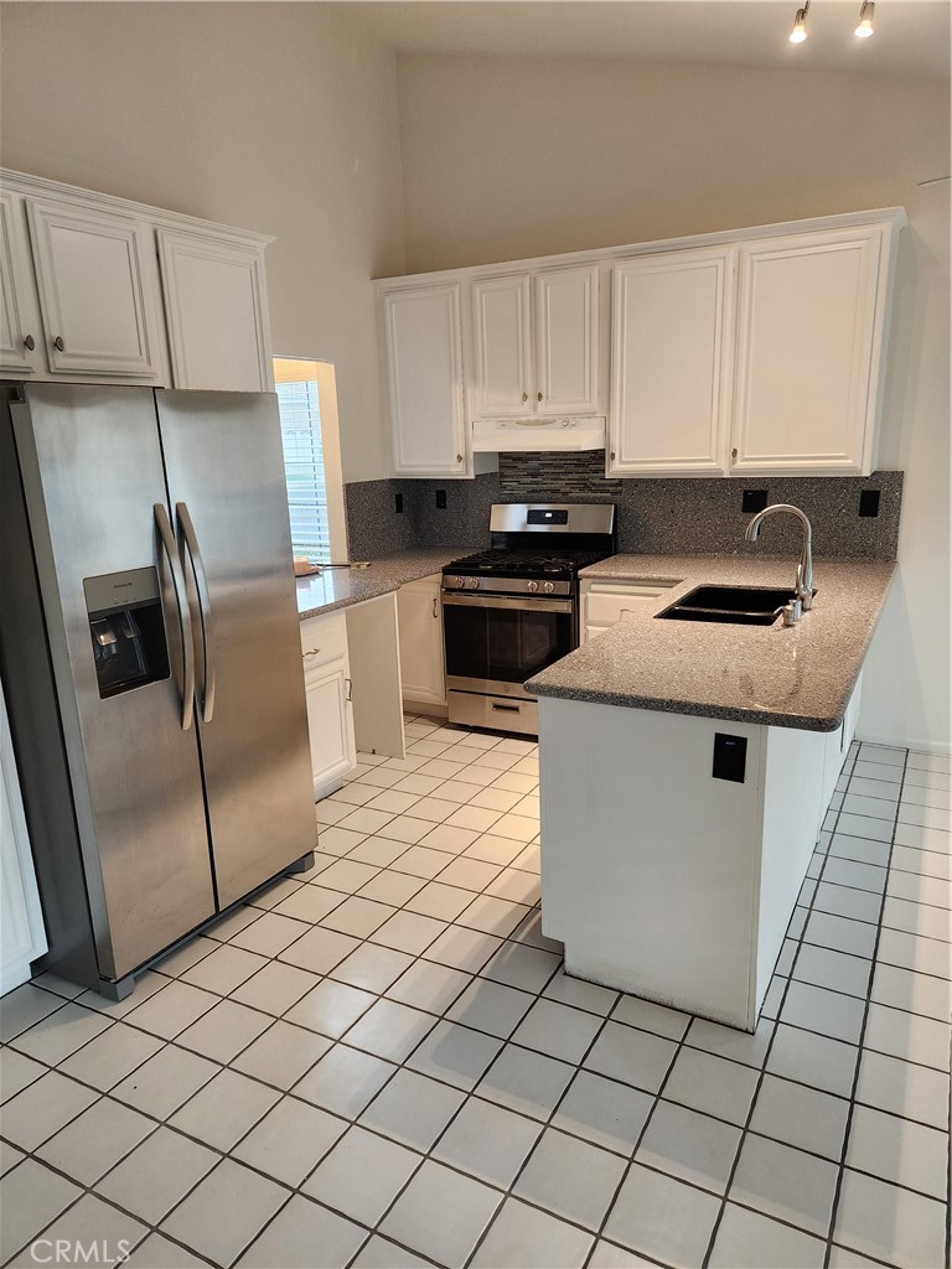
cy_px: 634
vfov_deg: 73.9
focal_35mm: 23
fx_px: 843
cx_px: 476
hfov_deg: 58.9
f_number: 1.8
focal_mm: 5.4
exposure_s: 1/120
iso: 320
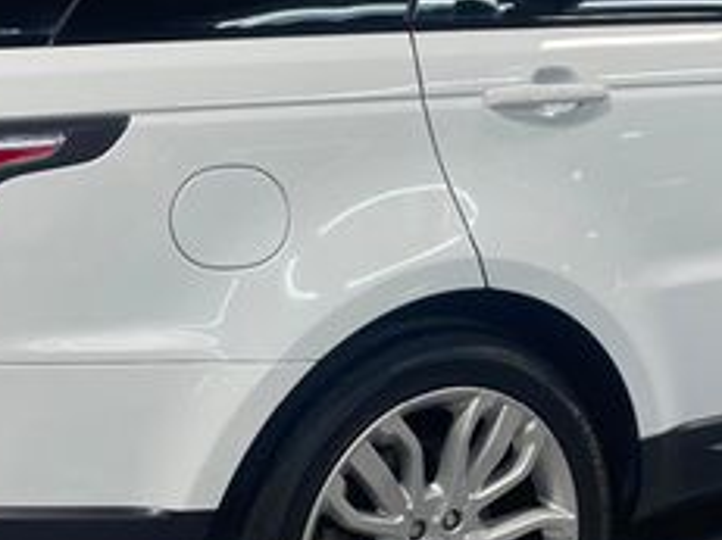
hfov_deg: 27.0
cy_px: 137
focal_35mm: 72
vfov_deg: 20.3
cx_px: 453
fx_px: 1501
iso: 50
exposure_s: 1/120
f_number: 1.6
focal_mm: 4.2
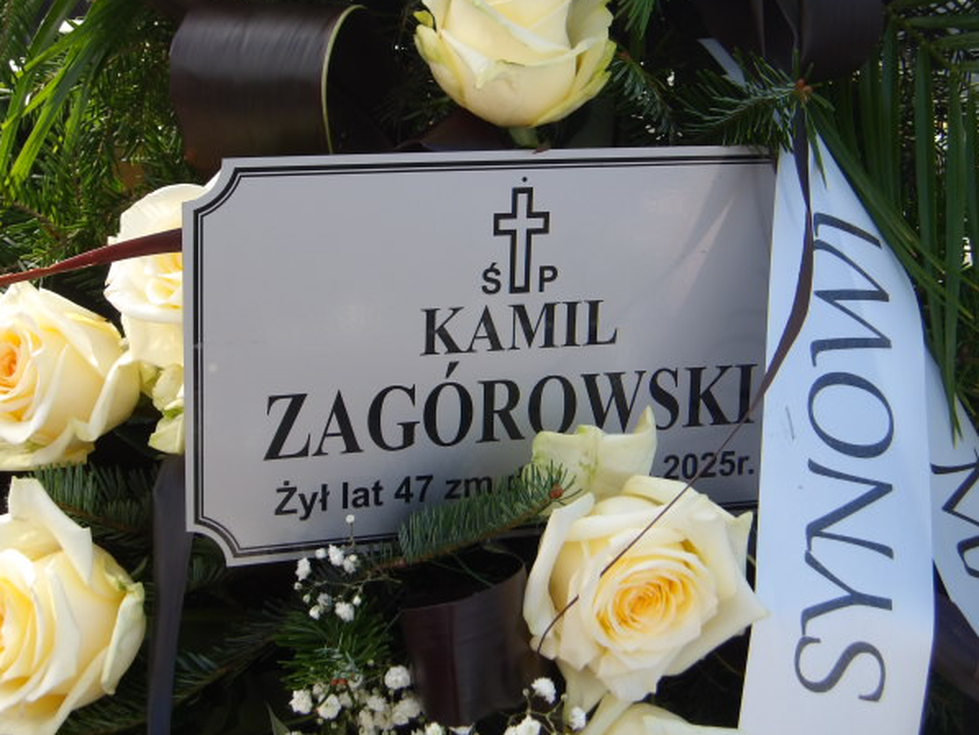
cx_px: 512
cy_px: 384
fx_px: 2122
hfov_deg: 26.0
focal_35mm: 75
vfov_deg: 19.6
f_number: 4.9
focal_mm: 12.5
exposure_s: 1/182
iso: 100
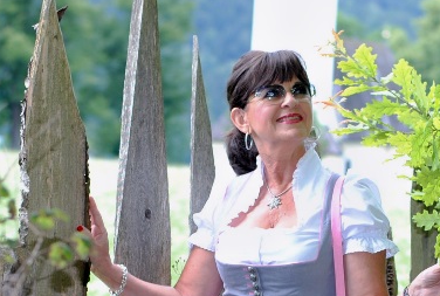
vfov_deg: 6.7
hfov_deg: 10.0
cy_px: 357
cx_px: 295
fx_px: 2500
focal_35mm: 204
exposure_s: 1/125
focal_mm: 50
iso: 100
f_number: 2.8
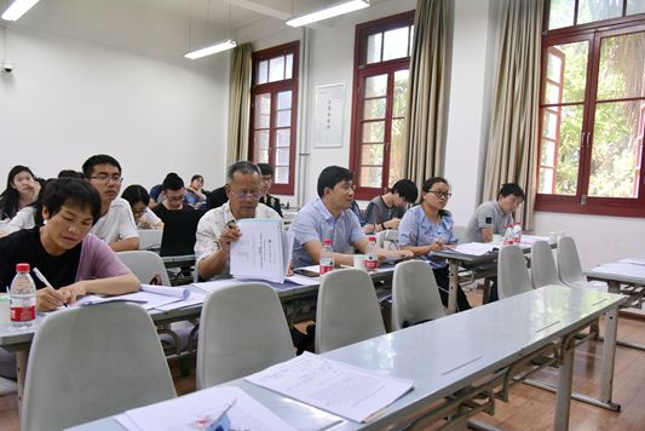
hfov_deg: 67.3
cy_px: 232
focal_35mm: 27
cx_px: 315
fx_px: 484
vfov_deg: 47.9
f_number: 4
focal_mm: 24
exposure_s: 1/400
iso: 2500
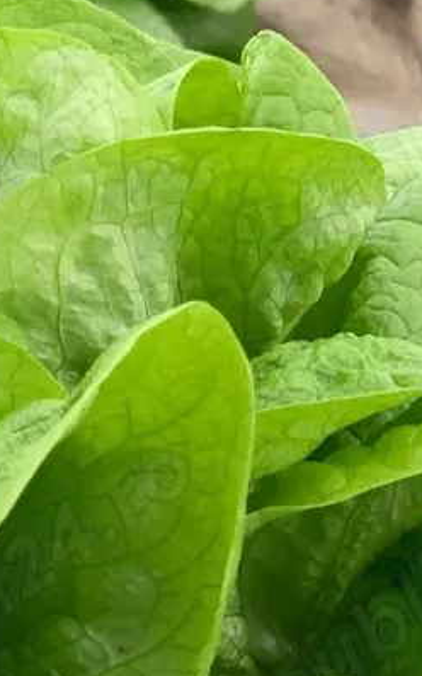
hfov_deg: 7.1
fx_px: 3405
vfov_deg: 11.3
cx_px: 119
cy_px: 211
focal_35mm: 185
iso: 40
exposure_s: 1/122
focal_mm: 6
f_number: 2.4
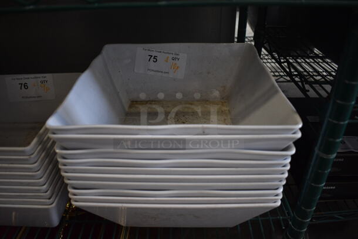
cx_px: 179
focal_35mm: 27
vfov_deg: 48.0
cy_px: 120
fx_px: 269
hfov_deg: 67.3
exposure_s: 1/160
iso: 800
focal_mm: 18
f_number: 3.5
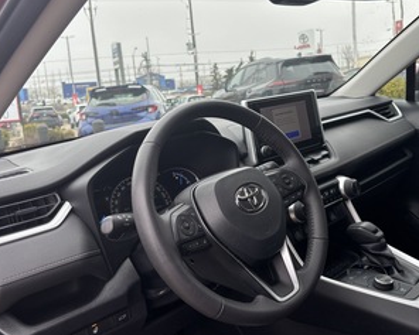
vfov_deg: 41.1
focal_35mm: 36
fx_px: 447
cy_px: 149
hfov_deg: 50.2
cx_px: 231
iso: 40
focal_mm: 5.96
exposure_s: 1/244
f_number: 1.6
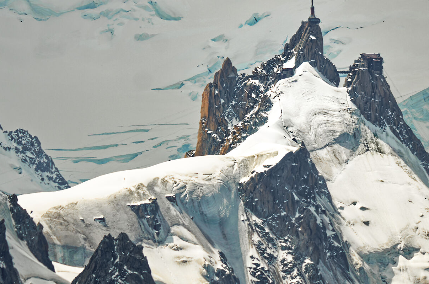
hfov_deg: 2.9
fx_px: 8513
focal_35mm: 716
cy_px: 140
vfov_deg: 1.9
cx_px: 215
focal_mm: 240
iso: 100
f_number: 5.6
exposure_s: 1/1000
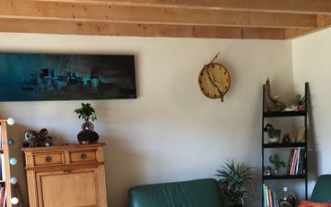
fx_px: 451
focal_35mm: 50
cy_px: 181
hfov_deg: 40.3
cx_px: 178
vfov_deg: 25.2
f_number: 2.2
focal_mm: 4.15
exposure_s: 1/50
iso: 32
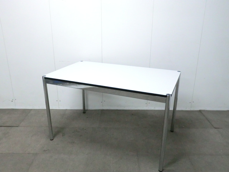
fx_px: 212
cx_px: 114
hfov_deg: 56.8
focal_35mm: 32
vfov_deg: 44.2
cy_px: 86
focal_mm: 5.8
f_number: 3.5
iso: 640
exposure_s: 1/60
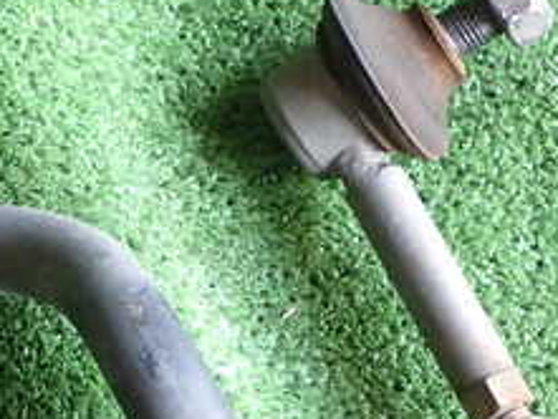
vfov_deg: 8.1
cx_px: 210
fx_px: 2935
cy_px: 391
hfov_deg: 10.9
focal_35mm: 182
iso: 400
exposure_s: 1/60
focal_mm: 11.88
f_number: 3.8
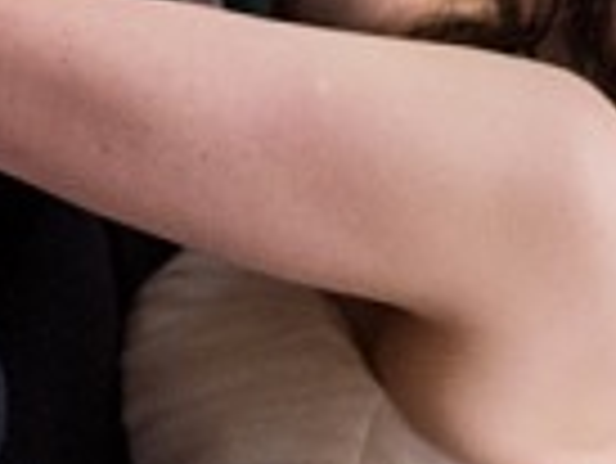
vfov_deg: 4.6
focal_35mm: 324
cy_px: 266
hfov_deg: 6.0
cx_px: 908
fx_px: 5771
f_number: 2.2
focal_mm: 50
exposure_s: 1/400
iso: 2800
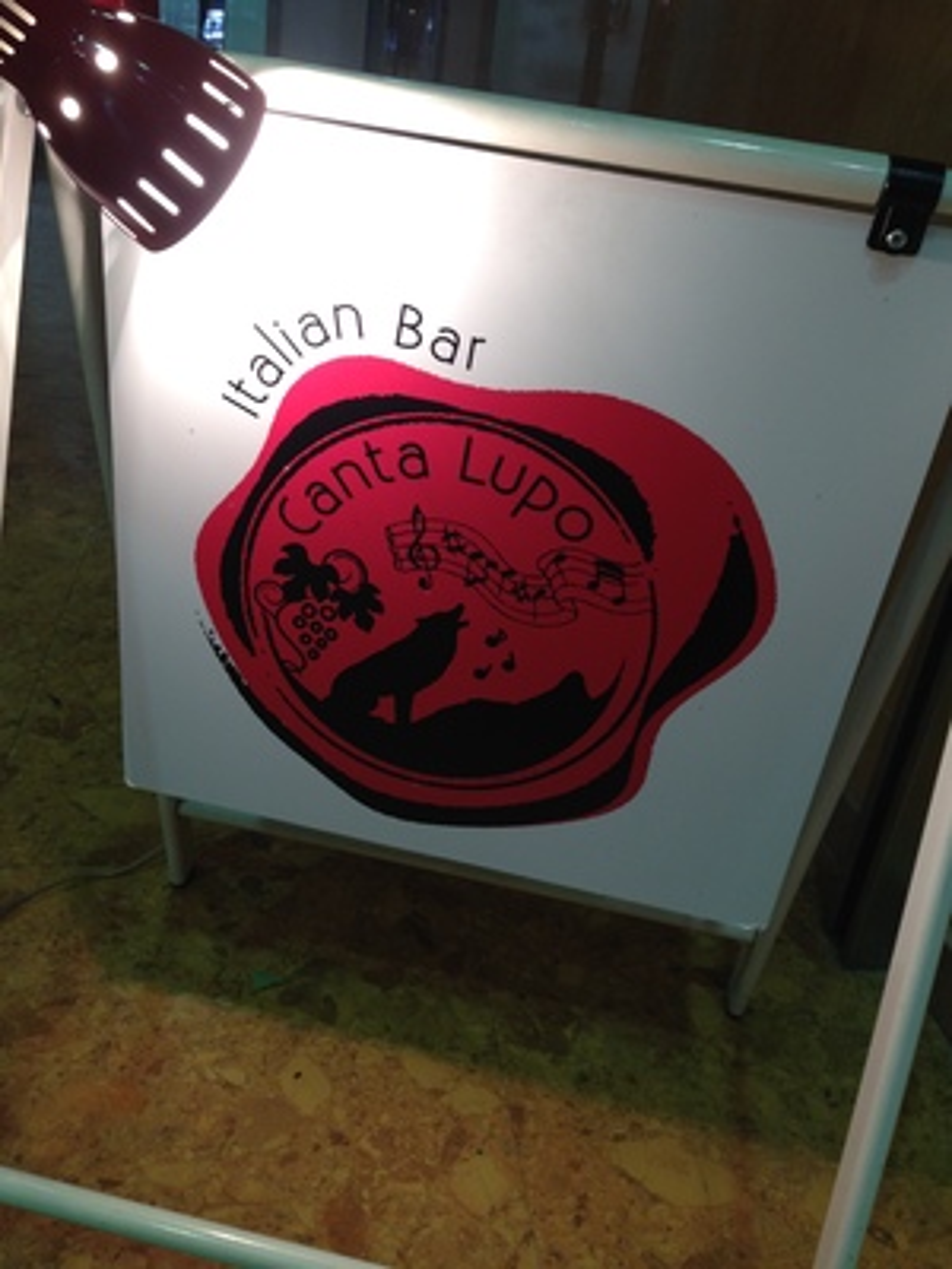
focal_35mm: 33
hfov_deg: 42.9
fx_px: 1210
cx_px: 476
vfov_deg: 55.4
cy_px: 634
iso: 64
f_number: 2.4
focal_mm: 4.12
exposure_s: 1/60
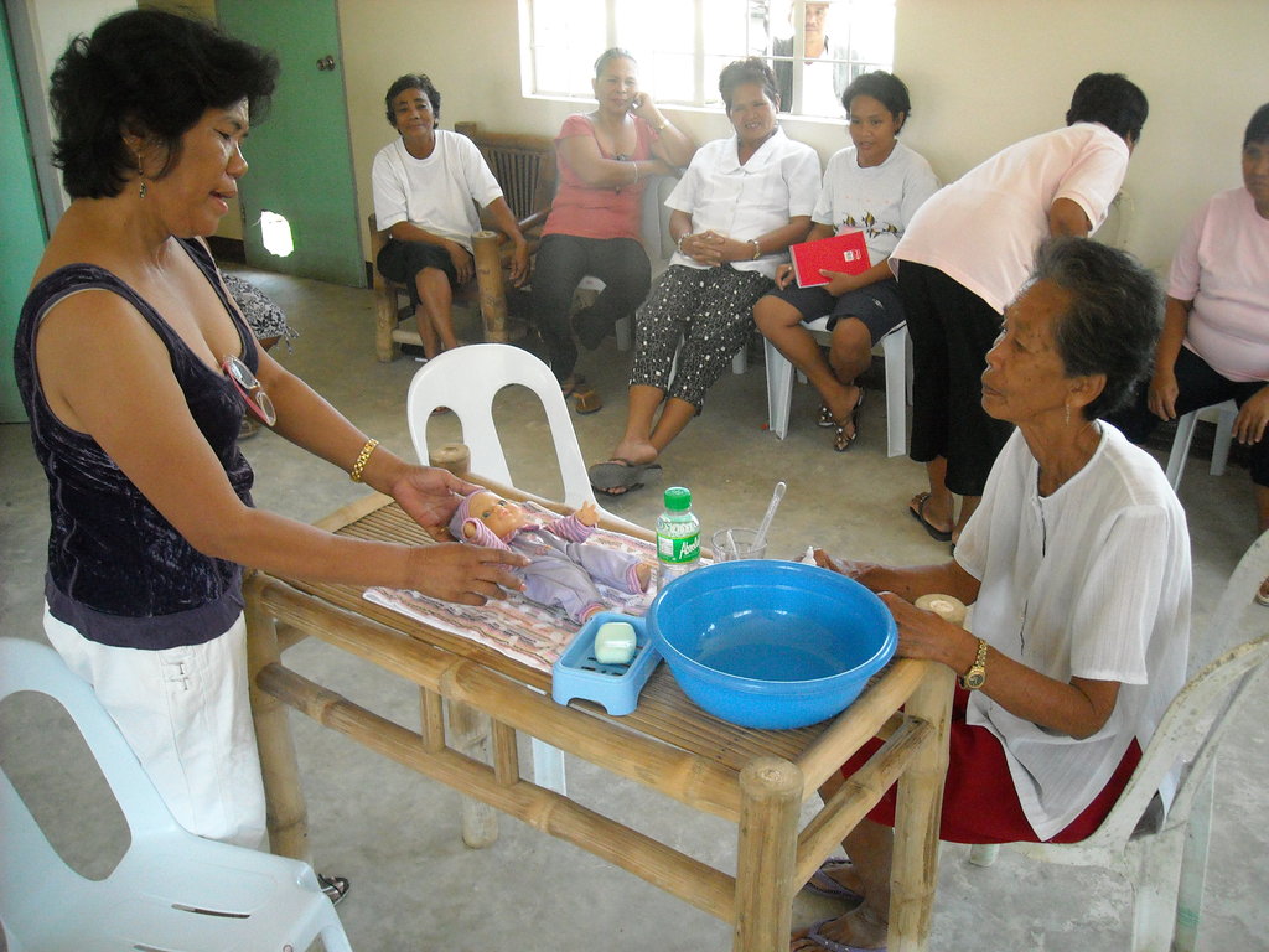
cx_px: 634
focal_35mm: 35
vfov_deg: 40.7
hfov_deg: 52.6
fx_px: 1283
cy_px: 476
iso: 541
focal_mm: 5.7
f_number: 2.8
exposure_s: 1/250
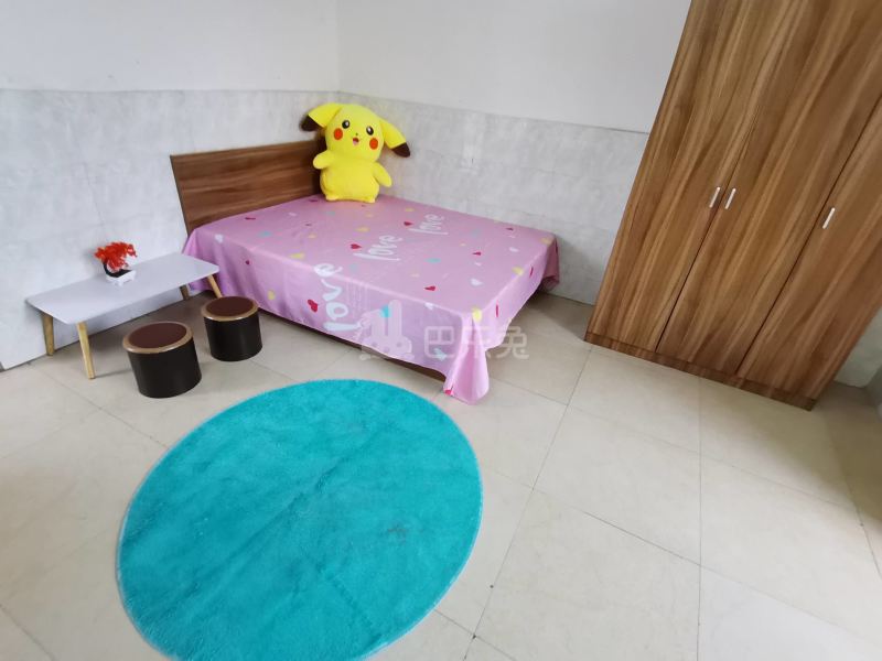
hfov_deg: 91.0
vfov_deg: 74.7
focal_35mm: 17
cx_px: 441
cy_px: 330
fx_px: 433
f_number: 2.4
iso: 400
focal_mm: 1.78
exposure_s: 1/33.3
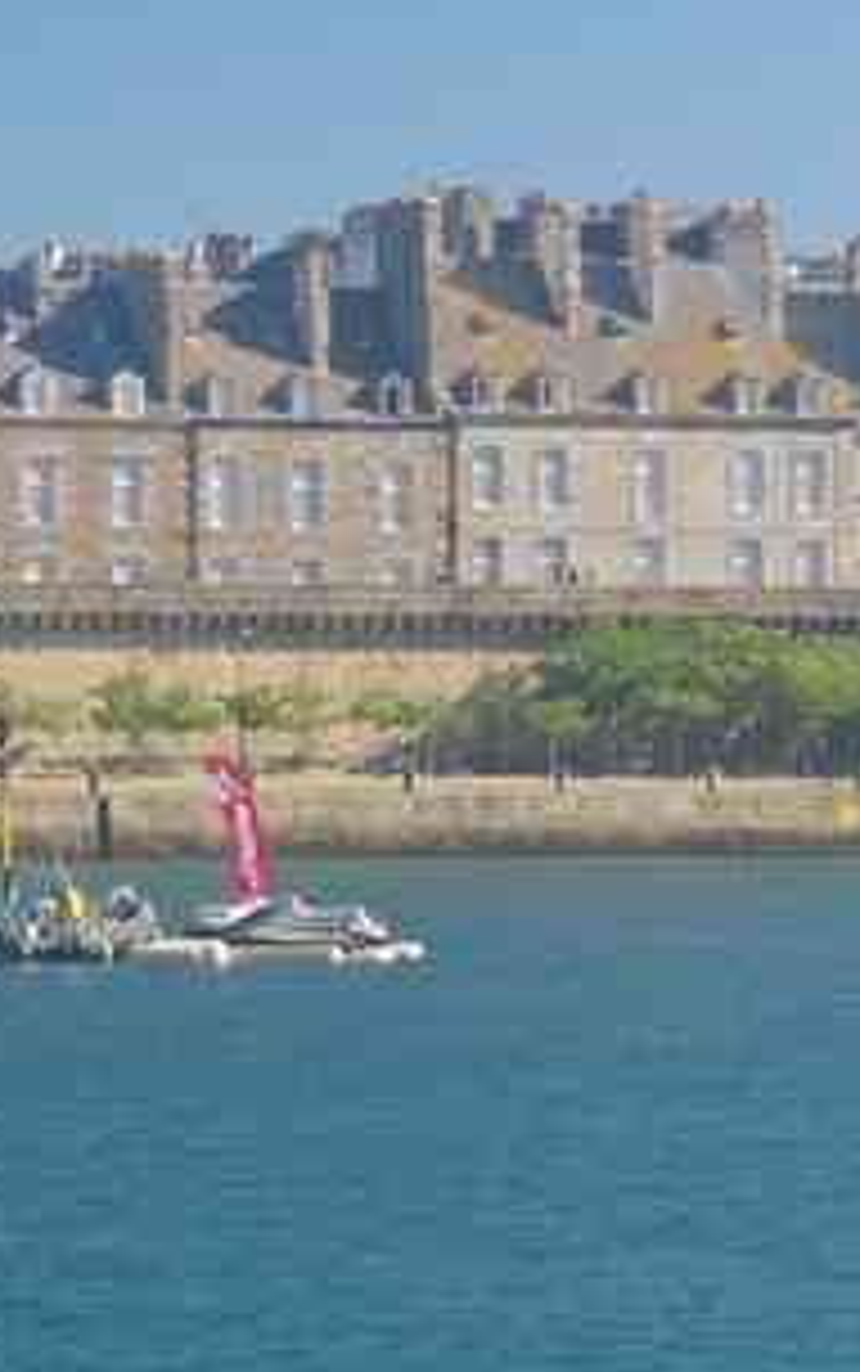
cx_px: 272
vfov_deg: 10.5
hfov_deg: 6.6
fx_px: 7490
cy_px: 688
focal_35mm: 200
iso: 200
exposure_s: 1/80
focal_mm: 40
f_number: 10
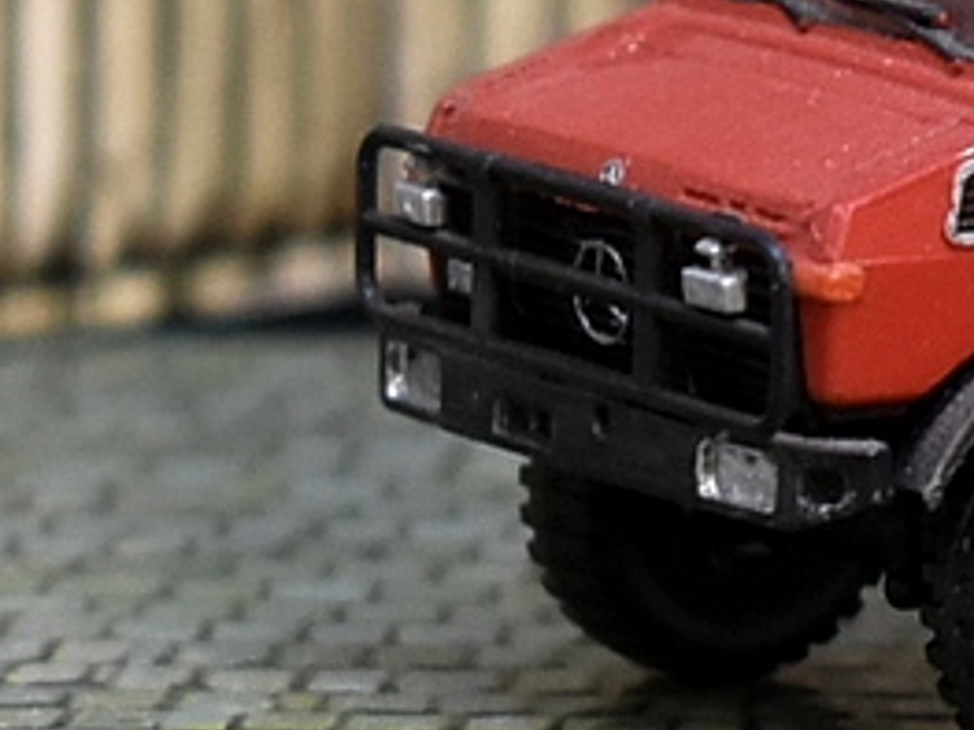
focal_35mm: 241
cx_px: 1418
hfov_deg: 8.1
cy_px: 132
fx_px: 6791
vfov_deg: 6.1
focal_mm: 55
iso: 900
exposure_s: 1/60
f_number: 5.6
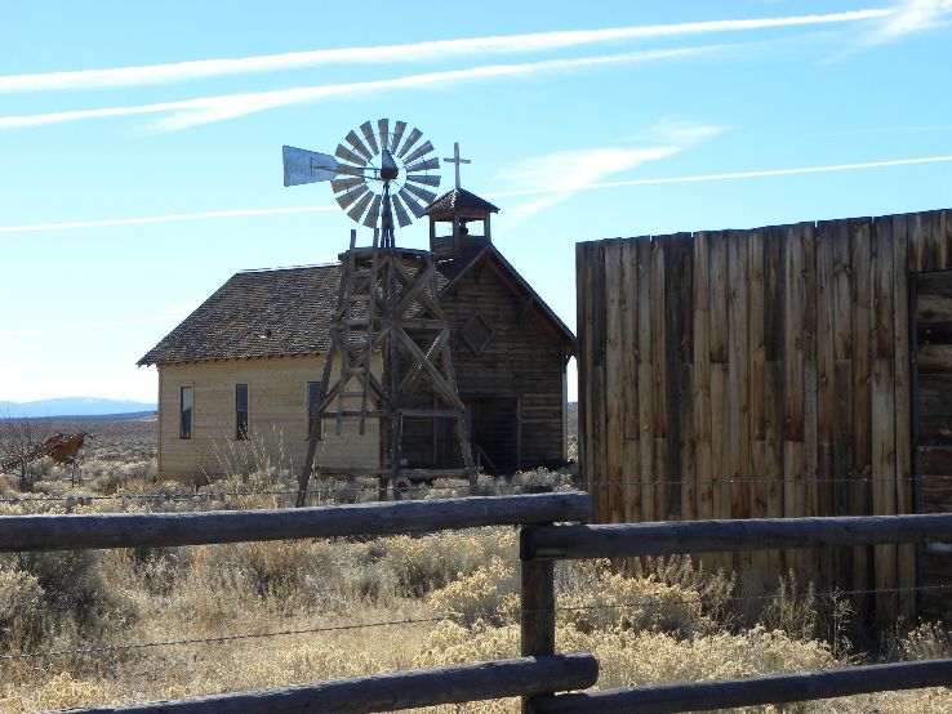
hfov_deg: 26.0
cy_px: 357
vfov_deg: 19.7
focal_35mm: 75
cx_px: 476
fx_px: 2063
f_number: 5.6
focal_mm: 13.4
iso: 64
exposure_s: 1/330
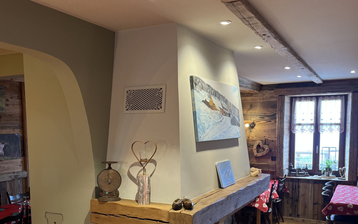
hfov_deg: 52.7
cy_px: 159
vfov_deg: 33.9
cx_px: 178
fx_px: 361
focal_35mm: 37
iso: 100
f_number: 1.6
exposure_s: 1/50
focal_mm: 5.1
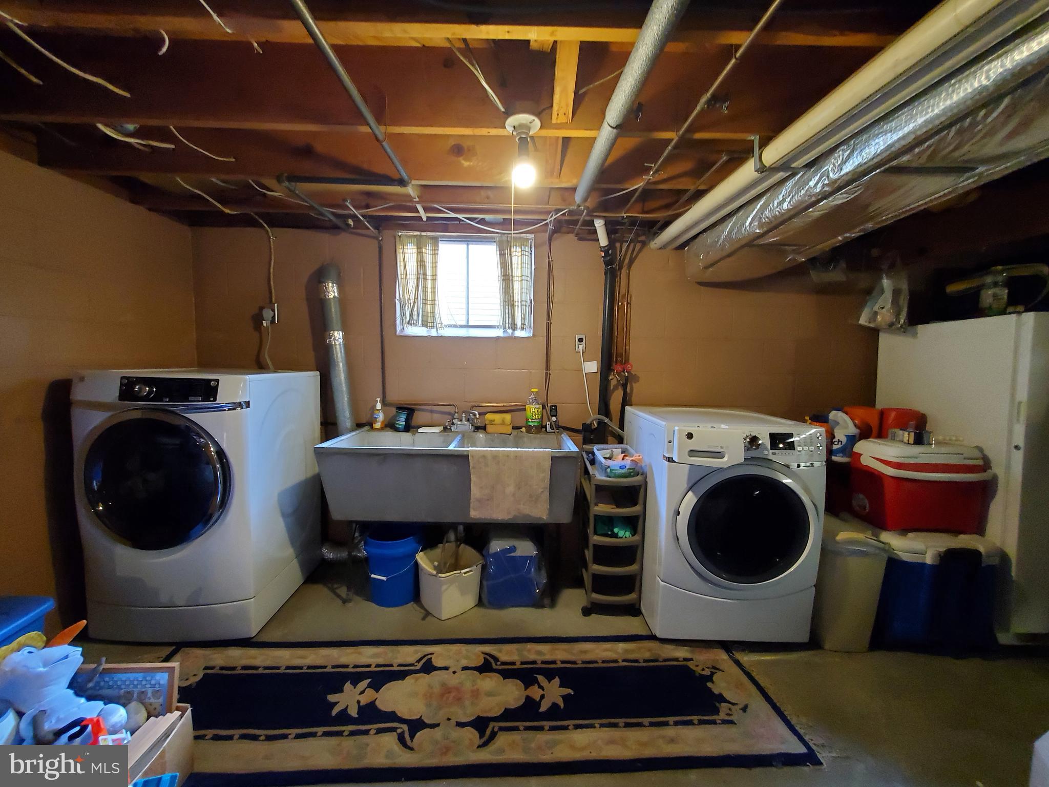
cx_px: 524
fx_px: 394
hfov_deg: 106.2
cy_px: 394
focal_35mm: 13
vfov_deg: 89.9
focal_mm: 1.8
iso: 640
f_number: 2.2
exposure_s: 1/29
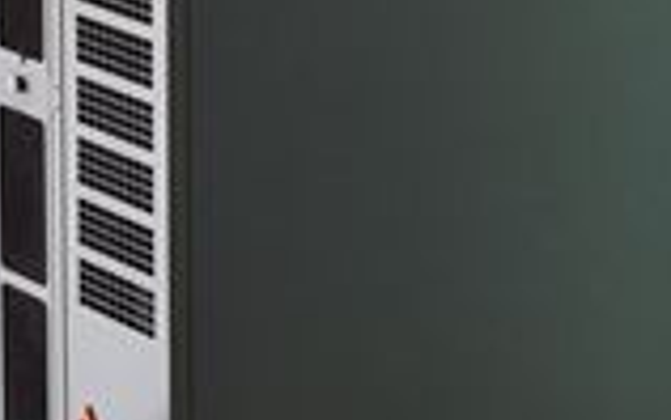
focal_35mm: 267
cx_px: 327
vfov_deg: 4.9
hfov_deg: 7.9
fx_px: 4879
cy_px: 76
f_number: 6.3
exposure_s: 1/500
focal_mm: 55
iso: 1250
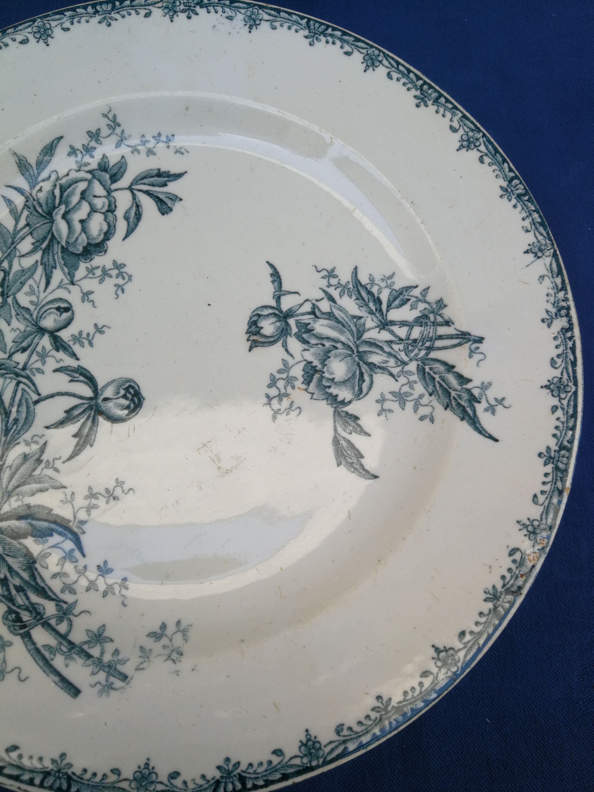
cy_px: 396
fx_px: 618
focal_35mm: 27
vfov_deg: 65.3
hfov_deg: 51.4
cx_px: 297
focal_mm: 3.95
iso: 50
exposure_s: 1/289
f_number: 2.2
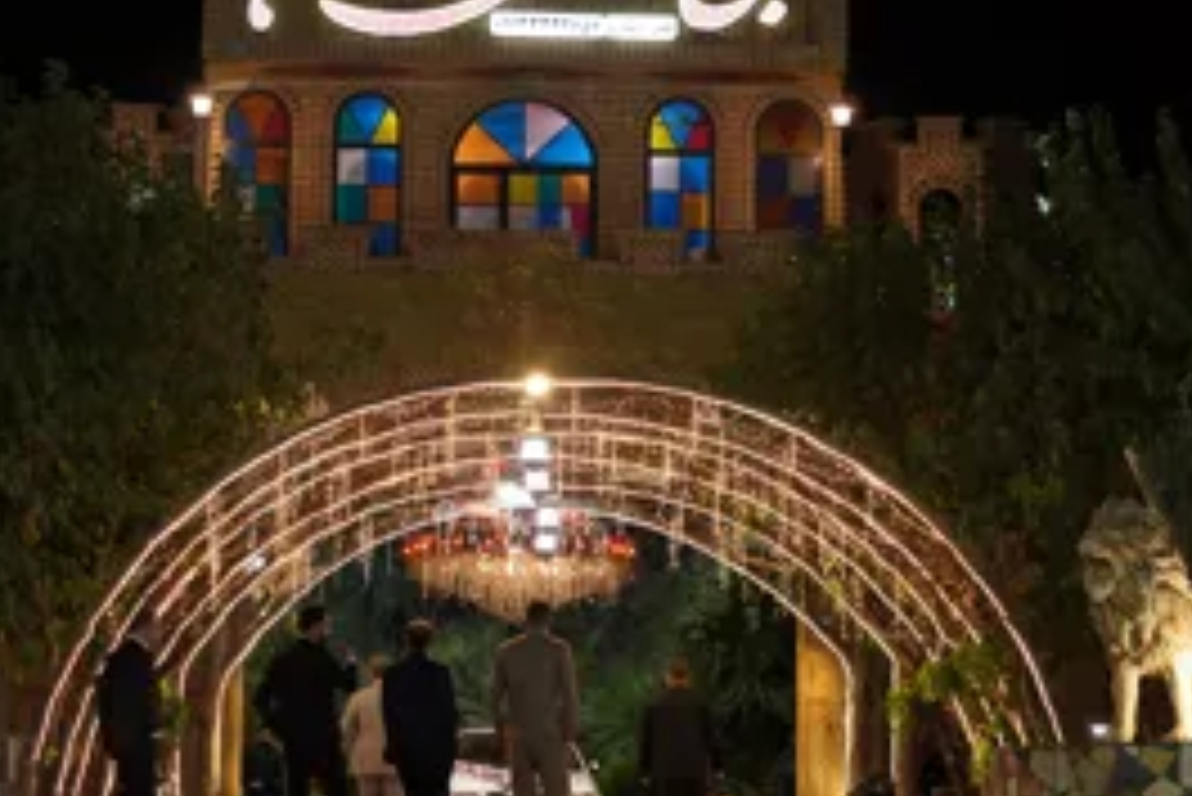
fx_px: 3743
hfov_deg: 18.1
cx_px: 526
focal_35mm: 113
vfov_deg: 12.1
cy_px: 353
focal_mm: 50
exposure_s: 1/100
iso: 320
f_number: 2.2
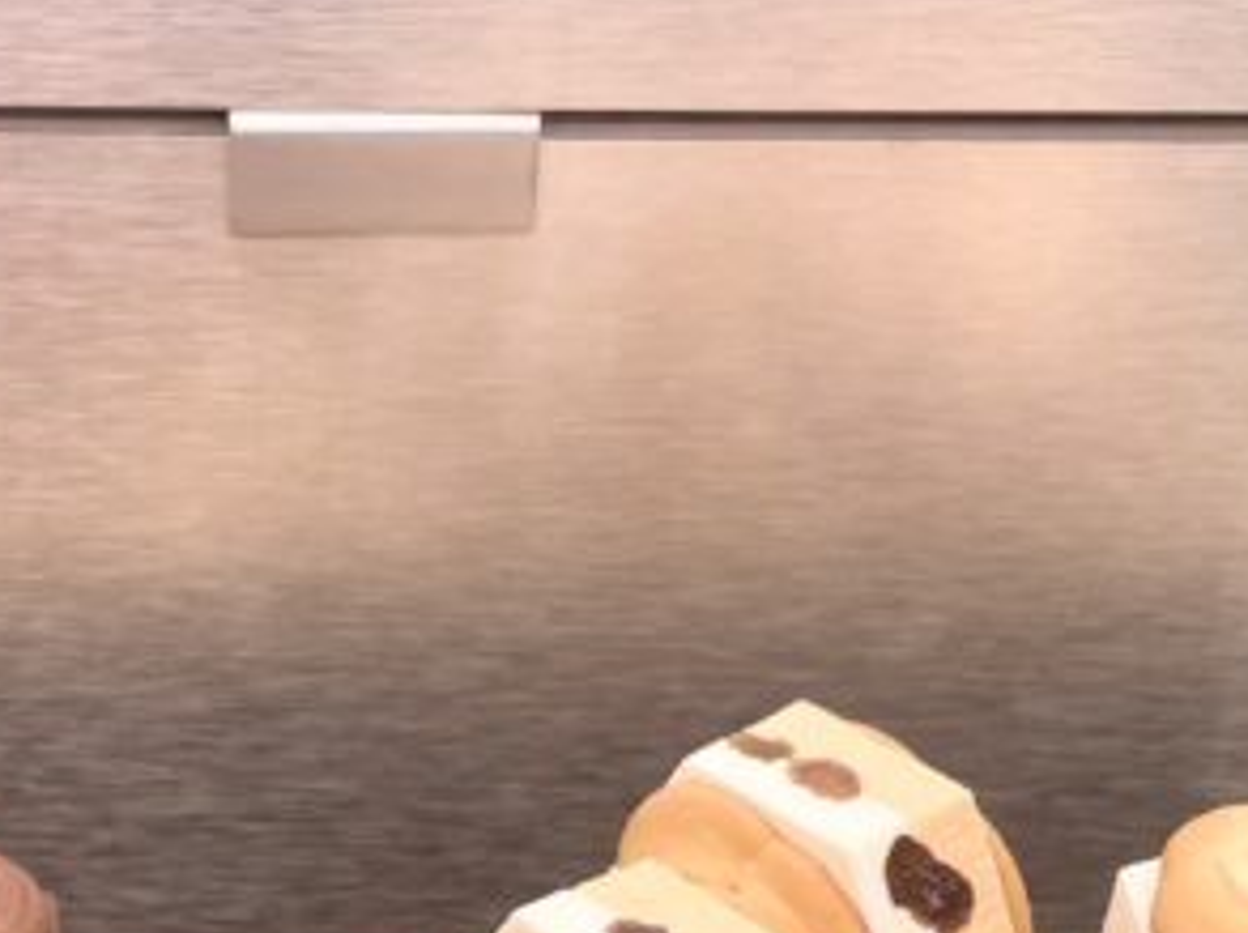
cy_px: 1129
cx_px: 281
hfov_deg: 21.3
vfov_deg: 15.6
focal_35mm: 91
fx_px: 3277
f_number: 1.6
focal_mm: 4.2
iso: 32
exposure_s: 1/390
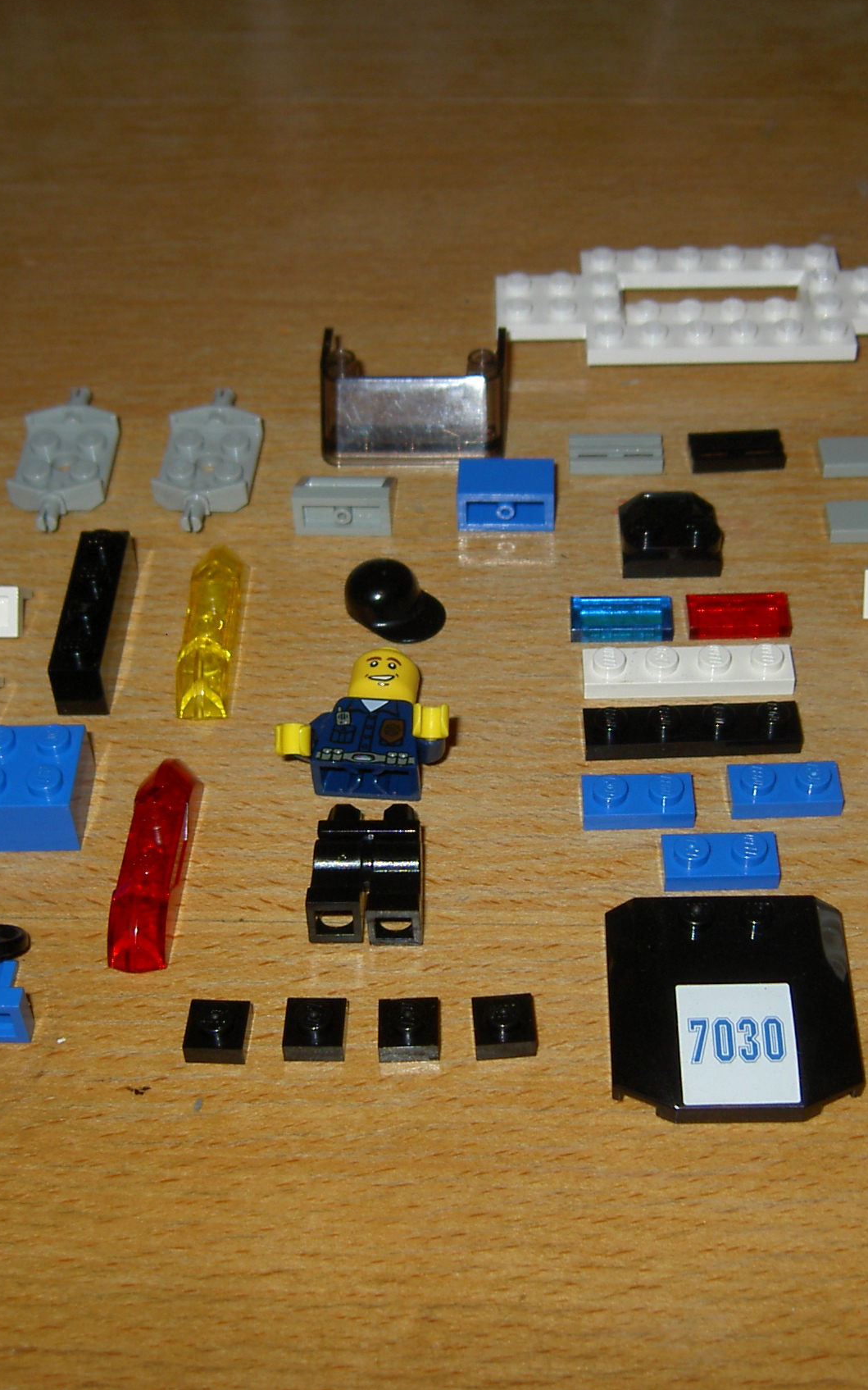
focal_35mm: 54
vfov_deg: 37.5
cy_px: 693
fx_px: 2044
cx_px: 582
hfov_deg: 23.9
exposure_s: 1/60
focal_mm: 6.3
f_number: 3
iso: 50
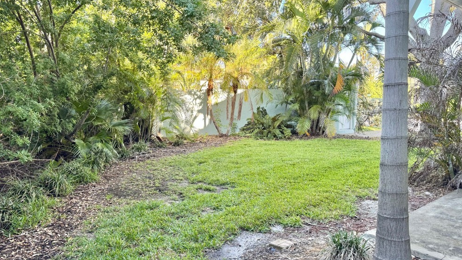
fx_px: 331
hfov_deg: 69.9
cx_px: 226
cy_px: 130
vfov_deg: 42.9
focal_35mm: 27
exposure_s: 1/145
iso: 100
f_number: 1.78
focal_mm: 6.76
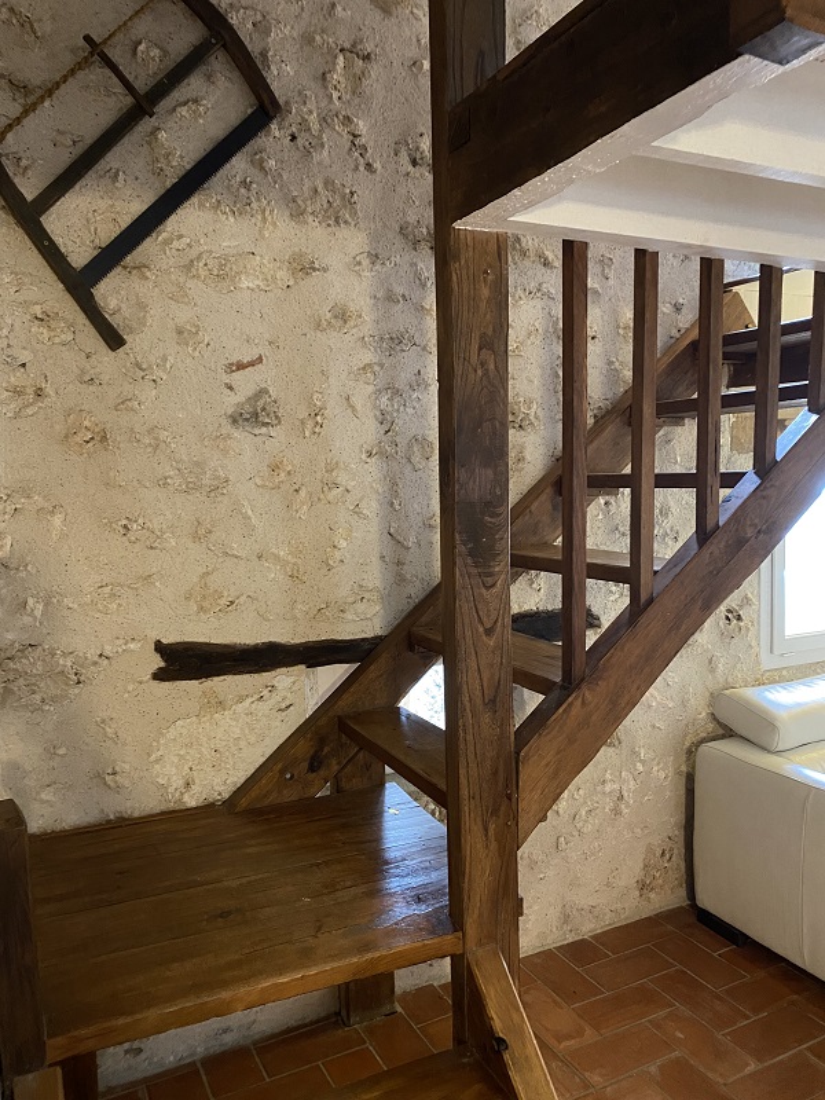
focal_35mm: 26
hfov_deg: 53.1
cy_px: 550
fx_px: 826
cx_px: 412
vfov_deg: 67.3
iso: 500
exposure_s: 1/25
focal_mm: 4.25
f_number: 1.8
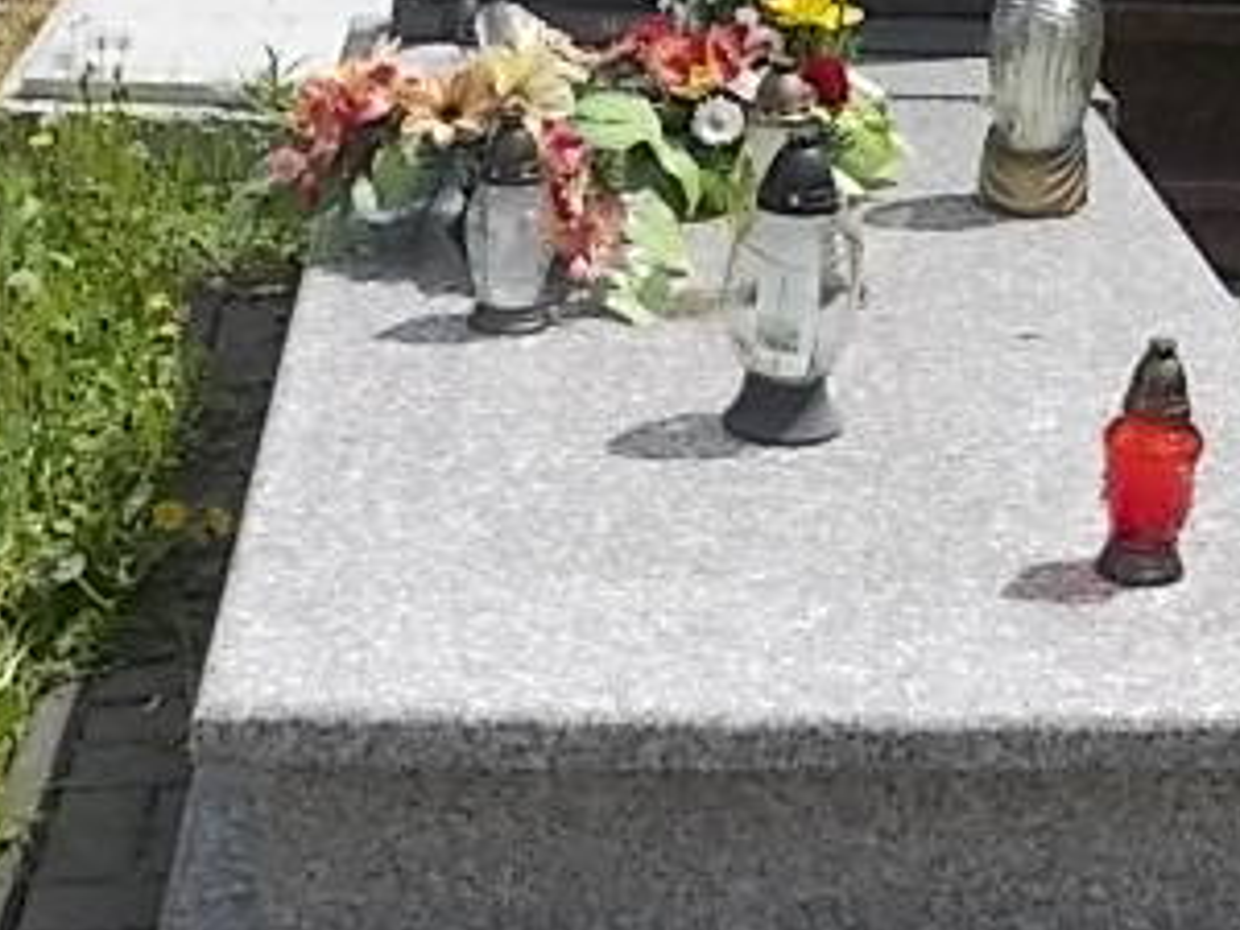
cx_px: 798
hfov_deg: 24.0
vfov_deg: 18.2
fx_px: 2902
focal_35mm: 81
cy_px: 409
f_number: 6.2
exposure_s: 1/250
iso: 80
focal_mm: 5.3
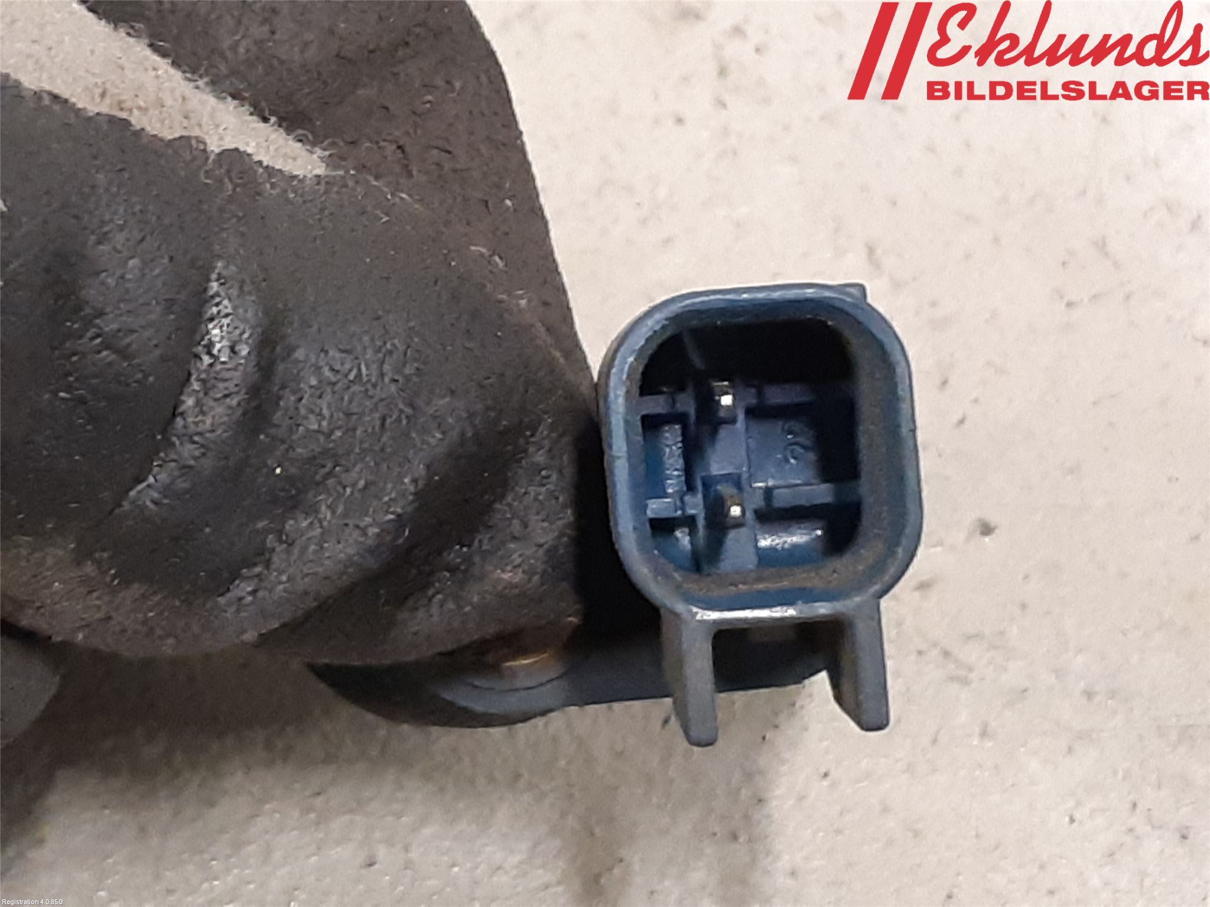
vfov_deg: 53.1
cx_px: 605
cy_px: 454
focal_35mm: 26
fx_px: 909
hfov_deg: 67.3
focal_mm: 3.93
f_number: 1.7
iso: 250
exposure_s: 1/33
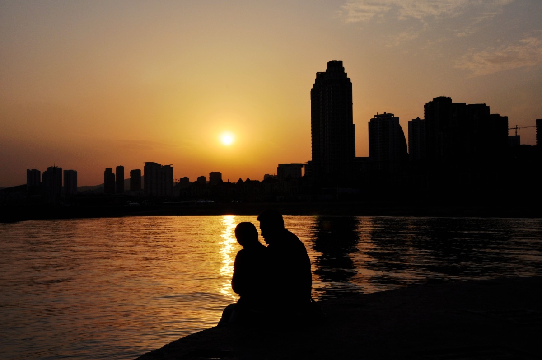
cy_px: 180
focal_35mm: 51
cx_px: 271
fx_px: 767
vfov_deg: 26.4
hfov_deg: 38.9
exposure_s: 1/400
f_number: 20
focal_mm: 34
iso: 200
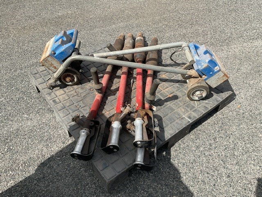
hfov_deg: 61.7
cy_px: 98
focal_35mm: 29
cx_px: 131
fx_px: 219
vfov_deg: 48.2
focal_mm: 3
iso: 16
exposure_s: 1/1984
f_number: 1.8
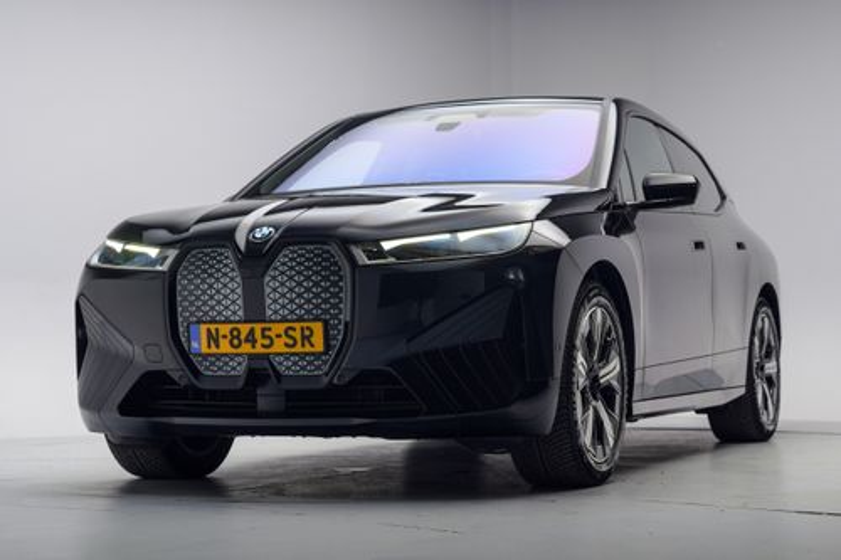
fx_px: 1168
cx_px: 420
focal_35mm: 50
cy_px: 280
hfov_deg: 39.6
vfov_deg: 27.0
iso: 100
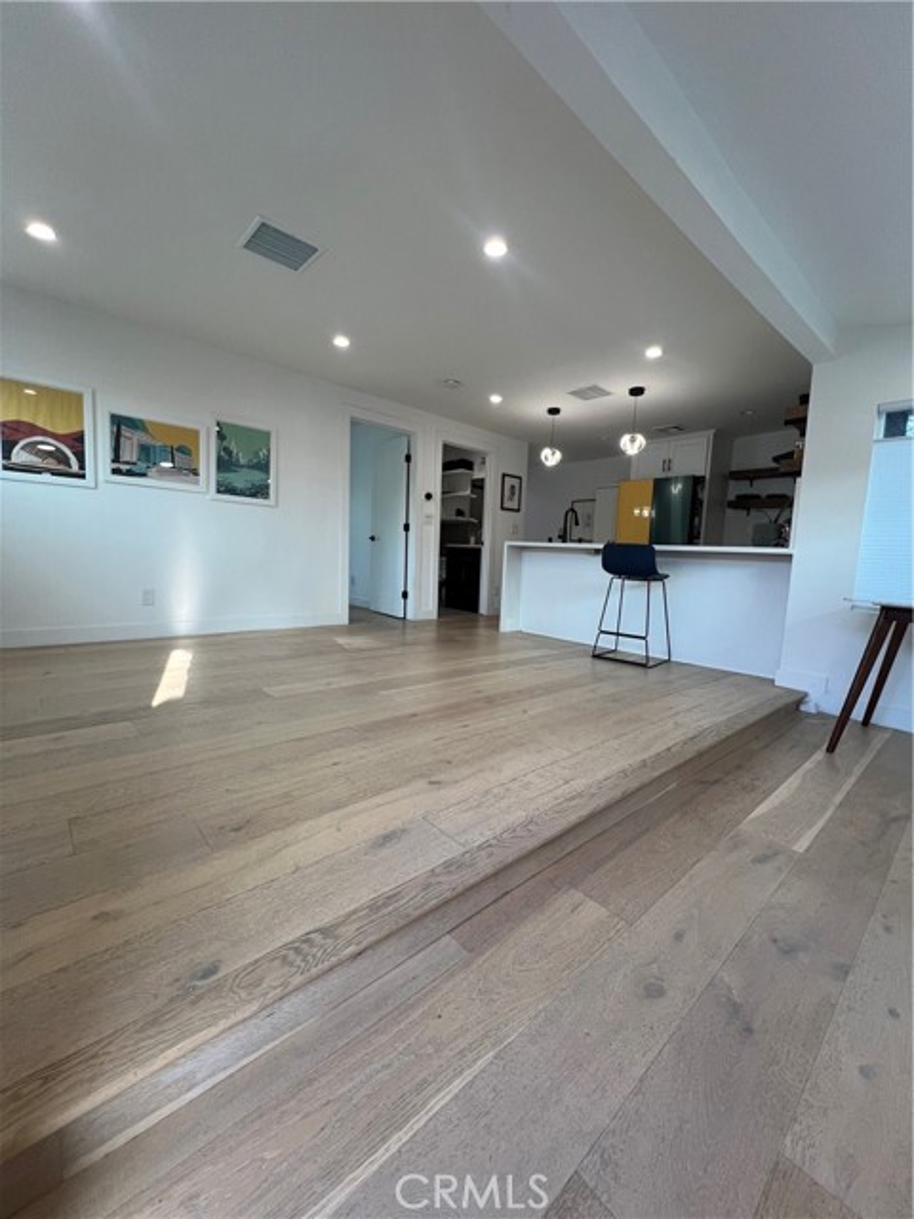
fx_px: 458
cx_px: 457
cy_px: 610
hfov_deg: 89.9
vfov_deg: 106.2
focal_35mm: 13
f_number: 1.8
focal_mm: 1.57
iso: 100
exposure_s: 1/120
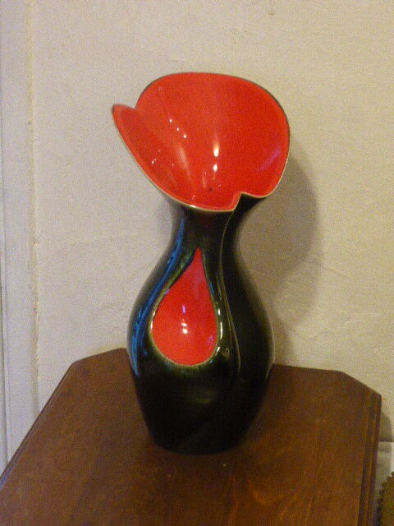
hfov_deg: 18.7
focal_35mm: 79
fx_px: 1199
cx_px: 197
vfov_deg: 24.7
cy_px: 263
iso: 1600
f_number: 5
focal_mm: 13.3
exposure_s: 1/15
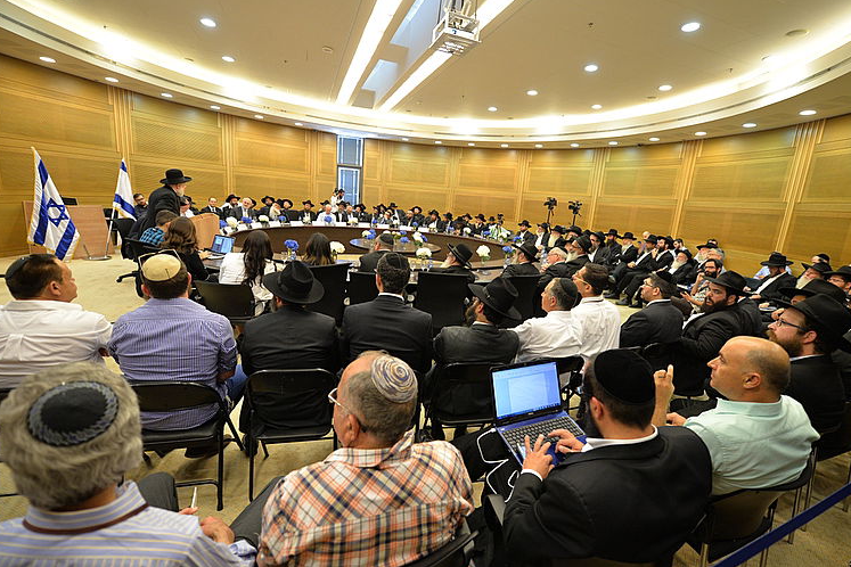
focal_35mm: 15
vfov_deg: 77.3
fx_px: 355
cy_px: 281
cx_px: 441
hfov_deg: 100.3
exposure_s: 1/160
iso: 2000
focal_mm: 14
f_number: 2.8
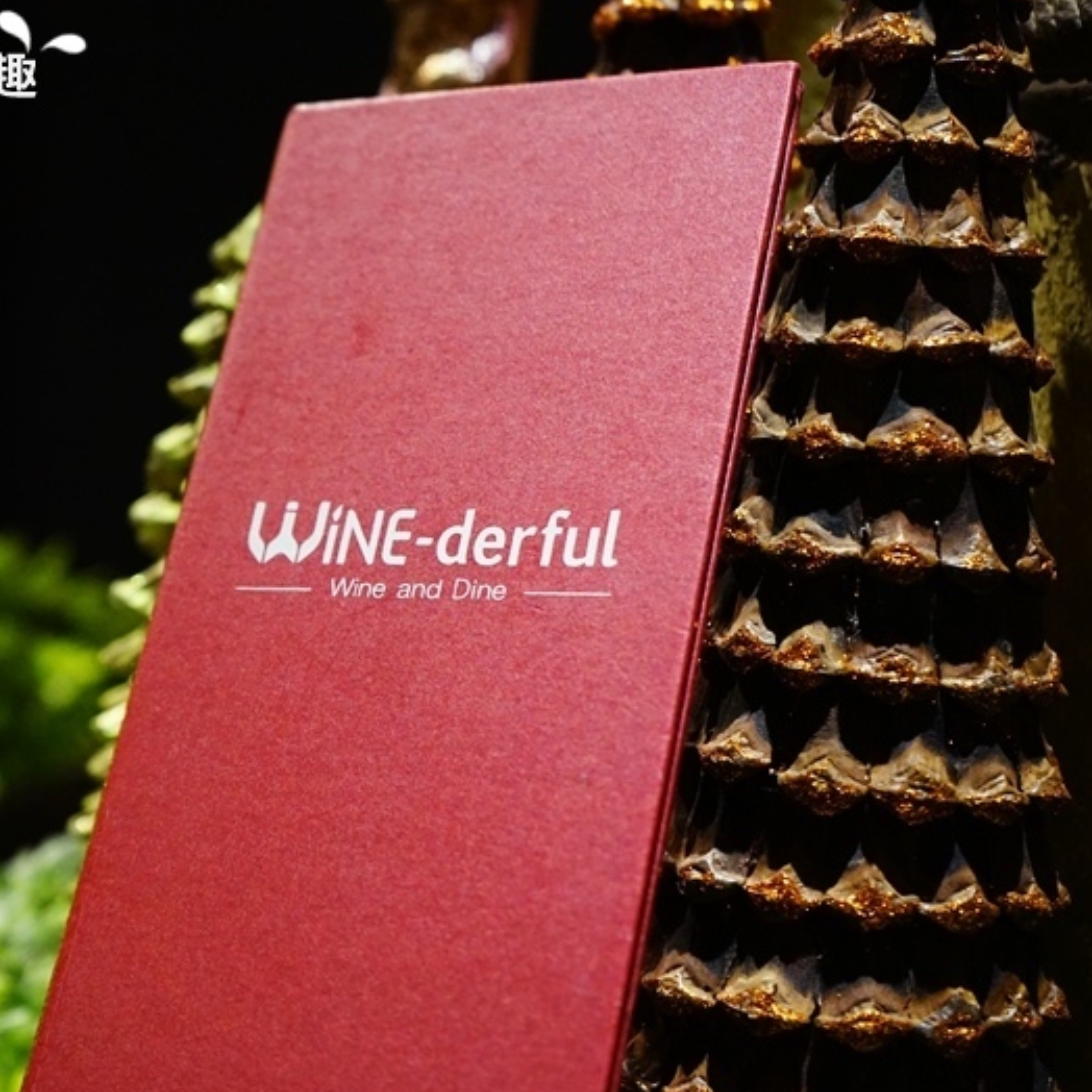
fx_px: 2177
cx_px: 333
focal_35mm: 61
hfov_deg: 27.9
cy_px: 551
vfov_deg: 28.2
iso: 4000
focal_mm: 47
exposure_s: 1/60
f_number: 4.5
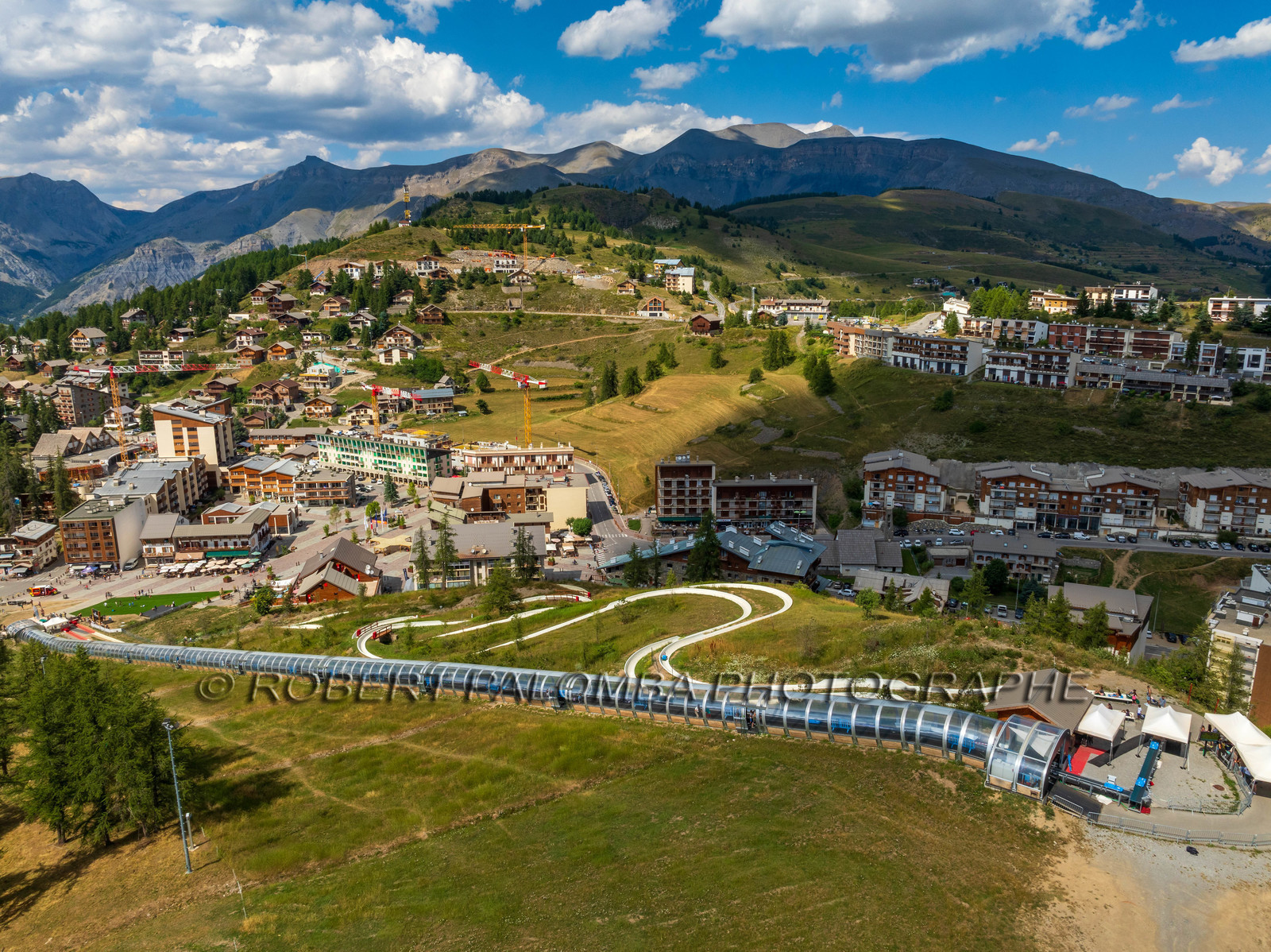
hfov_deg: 71.6
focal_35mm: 24
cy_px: 476
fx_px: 881
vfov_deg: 56.8
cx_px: 636
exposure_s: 1/200
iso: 100
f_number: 11
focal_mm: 12.3
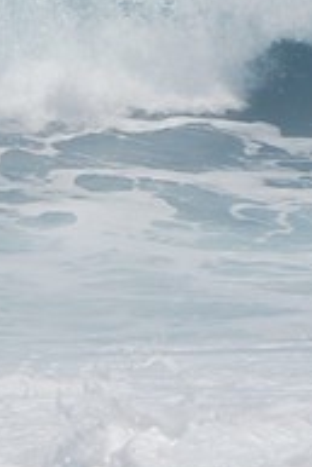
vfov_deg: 1.2
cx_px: -1238
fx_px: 21488
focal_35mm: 1656
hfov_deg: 0.8
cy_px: 12
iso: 200
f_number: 14
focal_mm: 200
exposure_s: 1/400
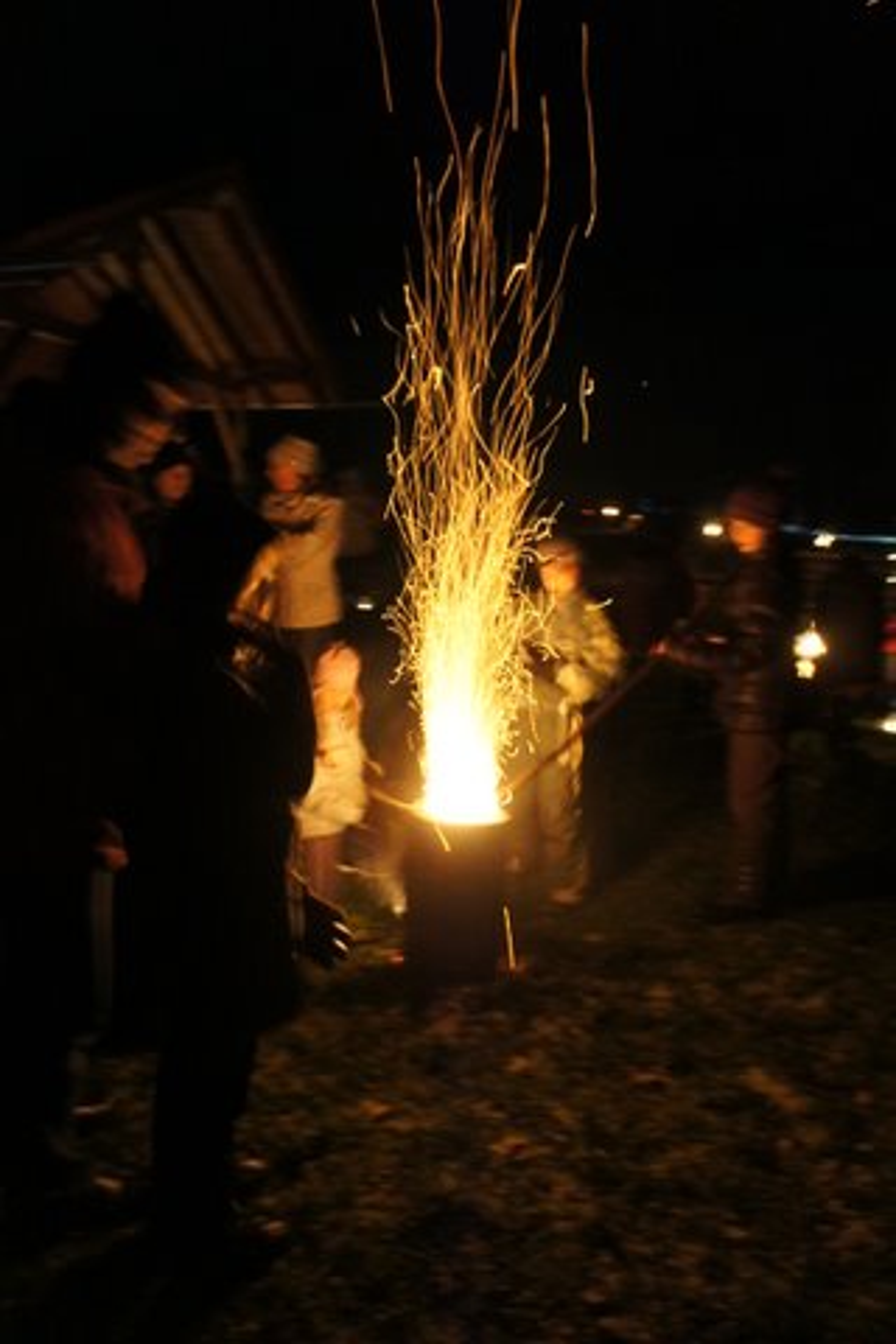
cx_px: 448
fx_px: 1008
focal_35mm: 27
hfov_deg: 47.9
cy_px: 672
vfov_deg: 67.4
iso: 1600
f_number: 3.5
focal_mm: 18
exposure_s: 1/2.5
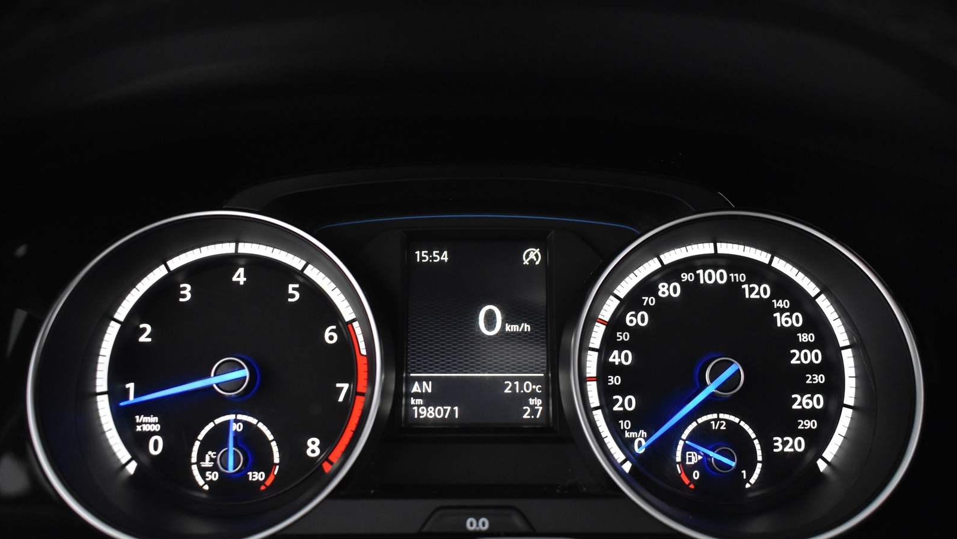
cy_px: 314
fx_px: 927
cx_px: 476
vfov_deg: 32.3
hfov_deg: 54.6
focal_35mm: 37
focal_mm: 23
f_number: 3.8
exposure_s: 1/40
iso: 2500
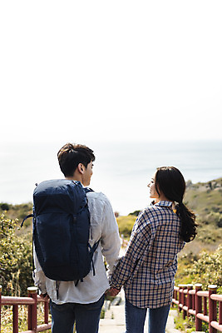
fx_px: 444
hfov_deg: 28.1
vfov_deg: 41.1
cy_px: 166
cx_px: 111
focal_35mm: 48
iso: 100
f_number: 2.8
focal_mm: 48
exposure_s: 1/2000
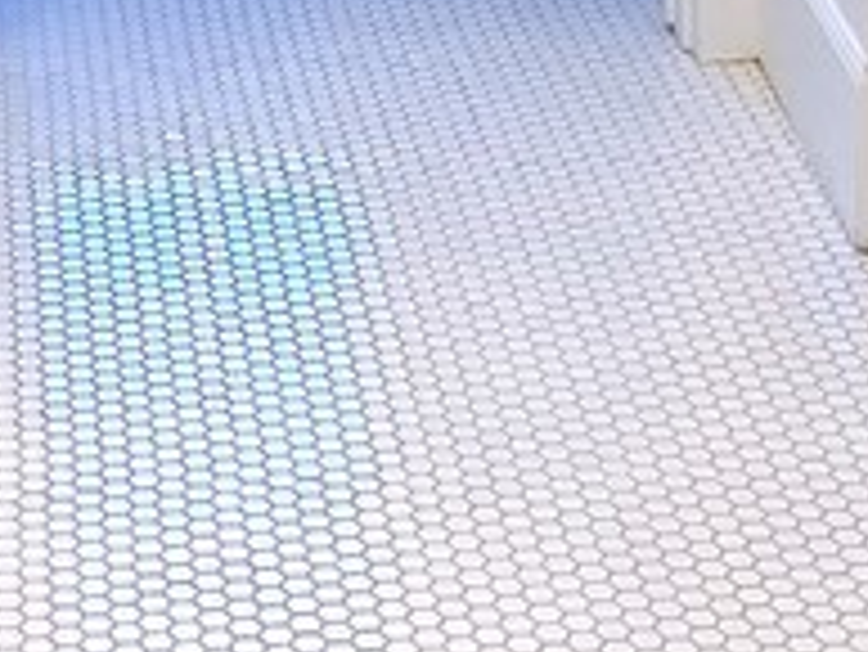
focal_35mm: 138
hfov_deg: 14.0
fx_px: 3463
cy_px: -504
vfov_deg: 10.2
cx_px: -99
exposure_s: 1/120
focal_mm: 4.25
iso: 100
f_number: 1.8
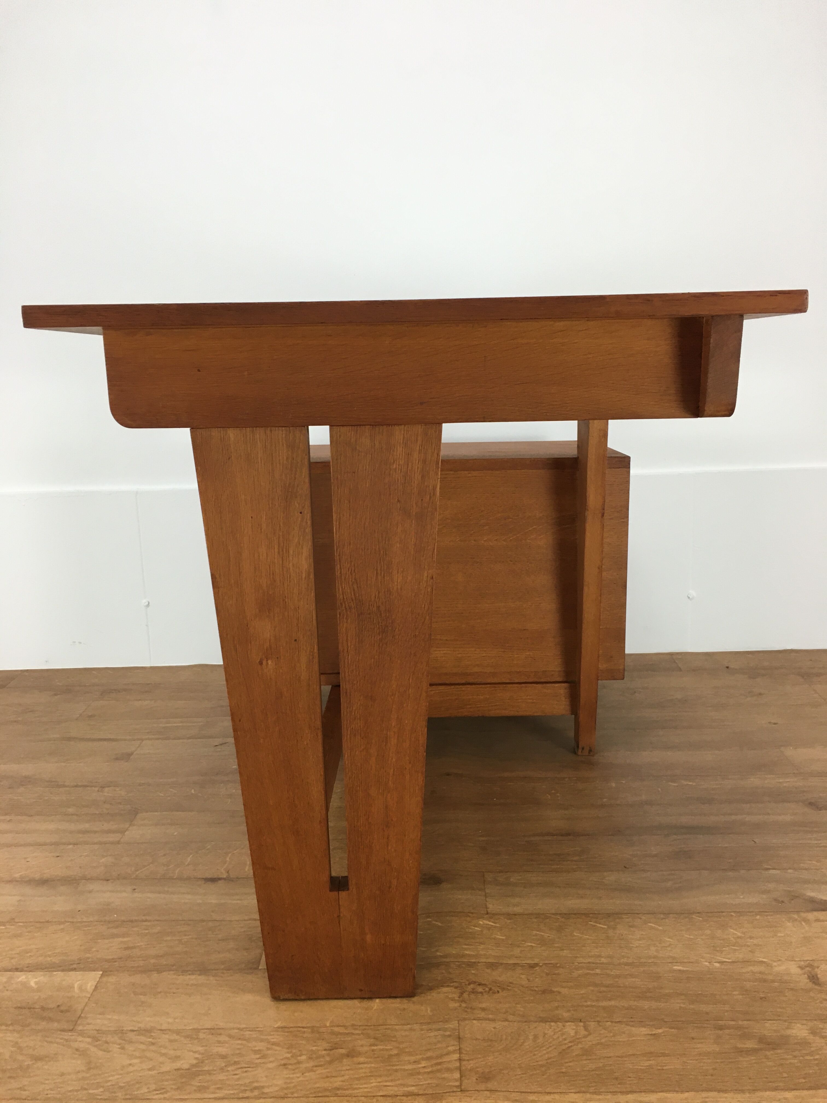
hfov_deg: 48.2
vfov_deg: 61.7
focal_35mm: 29
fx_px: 924
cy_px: 552
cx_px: 414
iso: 50
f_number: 2.2
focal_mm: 4.15
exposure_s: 1/33
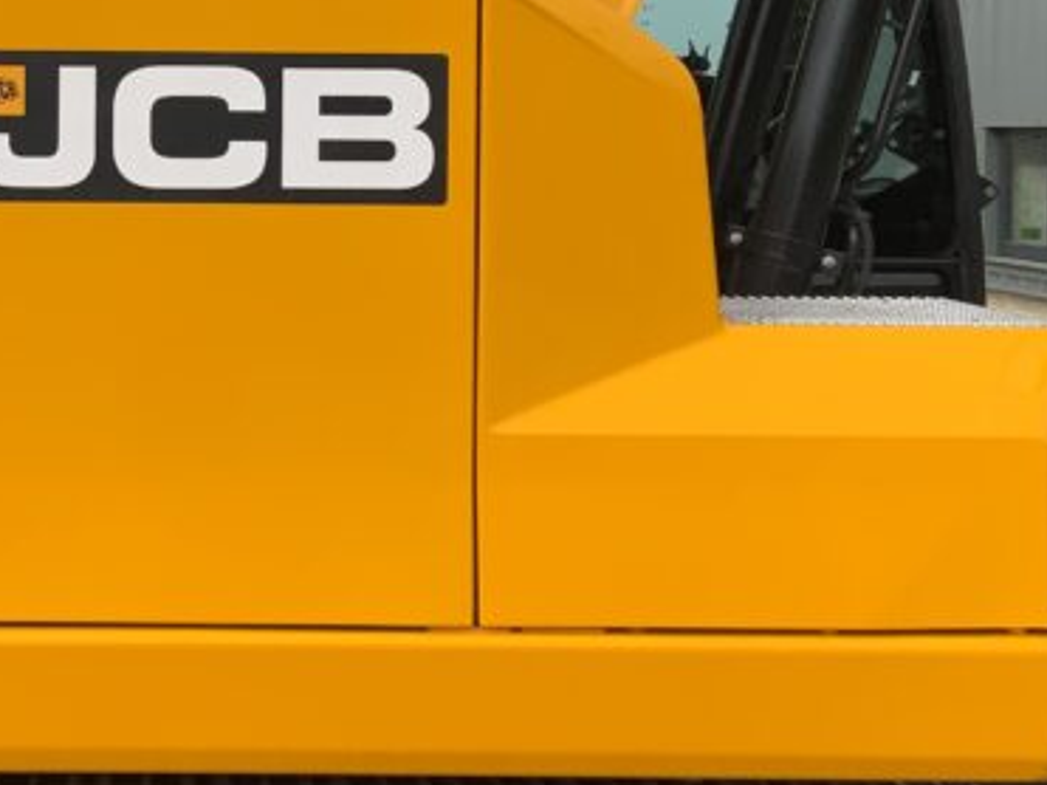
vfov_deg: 18.3
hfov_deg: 23.9
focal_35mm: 80
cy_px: 178
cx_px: 161
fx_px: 2419
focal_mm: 3
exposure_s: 1/1377
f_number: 1.8
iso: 16
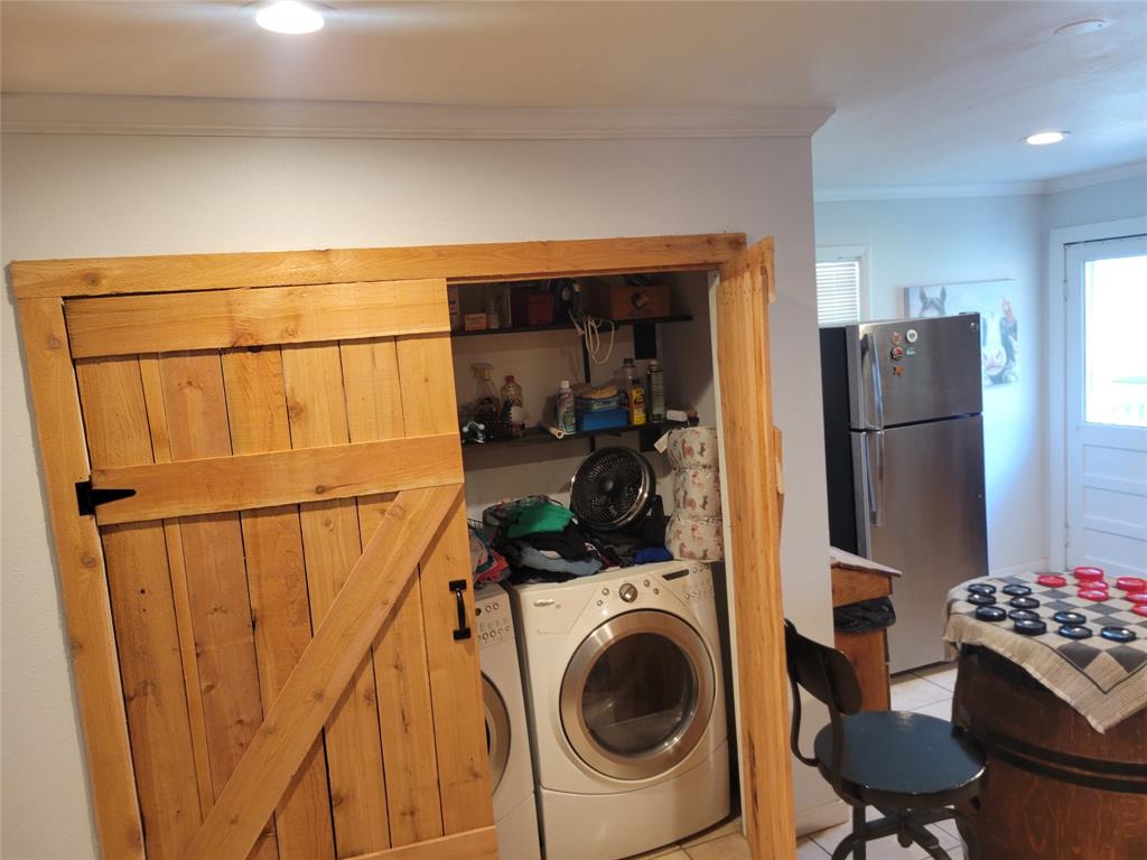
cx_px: 574
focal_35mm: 26
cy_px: 430
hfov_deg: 67.3
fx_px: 862
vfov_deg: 53.1
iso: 200
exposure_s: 1/40
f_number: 1.8
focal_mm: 5.4
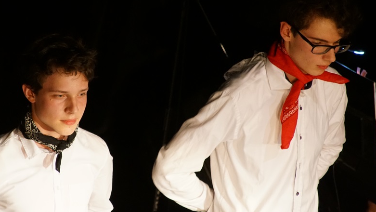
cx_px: 158
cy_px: 112
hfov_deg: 6.0
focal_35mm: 362
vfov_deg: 3.4
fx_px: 3611
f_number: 6.3
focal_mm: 180
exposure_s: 1/40
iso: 3200
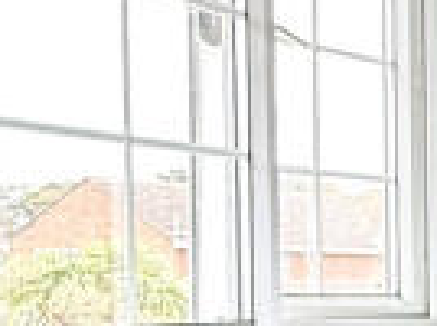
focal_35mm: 107
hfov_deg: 12.9
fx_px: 1348
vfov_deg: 13.6
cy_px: 326
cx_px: 1109
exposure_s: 1/60
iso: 400
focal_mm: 2.22
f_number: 2.2
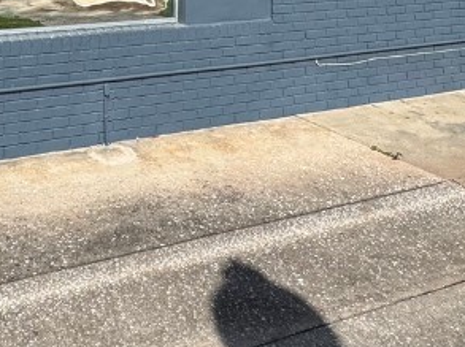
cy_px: -101
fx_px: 657
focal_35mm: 49
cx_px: 68
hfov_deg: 37.0
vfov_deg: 25.6
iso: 50
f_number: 2.2
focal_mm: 2.22
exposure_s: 1/1880
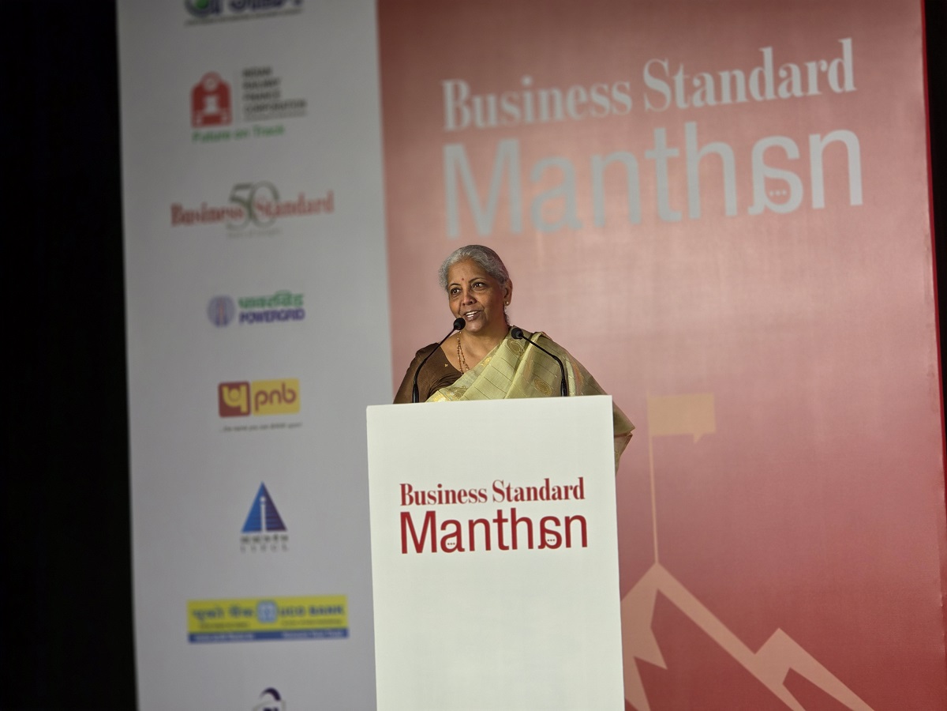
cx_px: 474
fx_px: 3146
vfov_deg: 12.9
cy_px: 356
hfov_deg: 17.1
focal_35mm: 115
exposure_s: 1/60
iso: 250
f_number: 3.4
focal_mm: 18.6
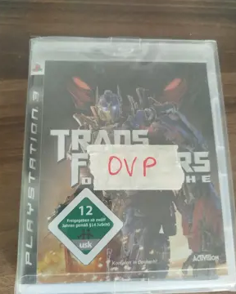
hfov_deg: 54.9
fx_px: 227
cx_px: 118
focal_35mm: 26
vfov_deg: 66.0
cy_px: 157
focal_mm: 5.31
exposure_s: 1/33
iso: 640
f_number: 1.7
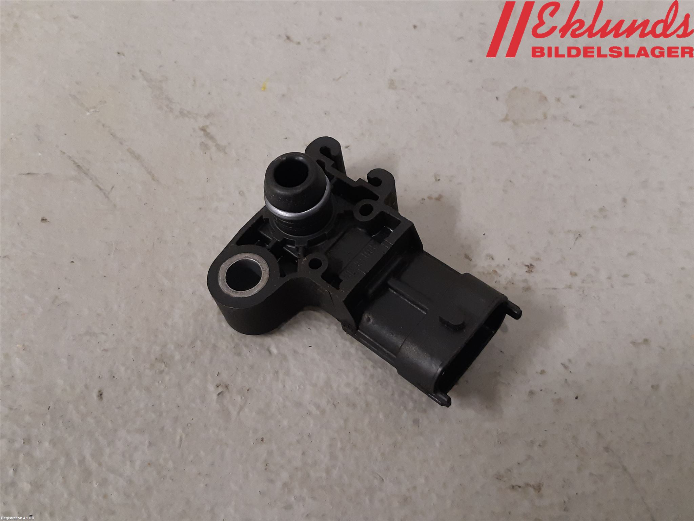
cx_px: 347
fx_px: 521
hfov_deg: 67.3
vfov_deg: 53.1
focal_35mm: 26
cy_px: 260
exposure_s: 1/50
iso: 250
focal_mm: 3.93
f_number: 1.7
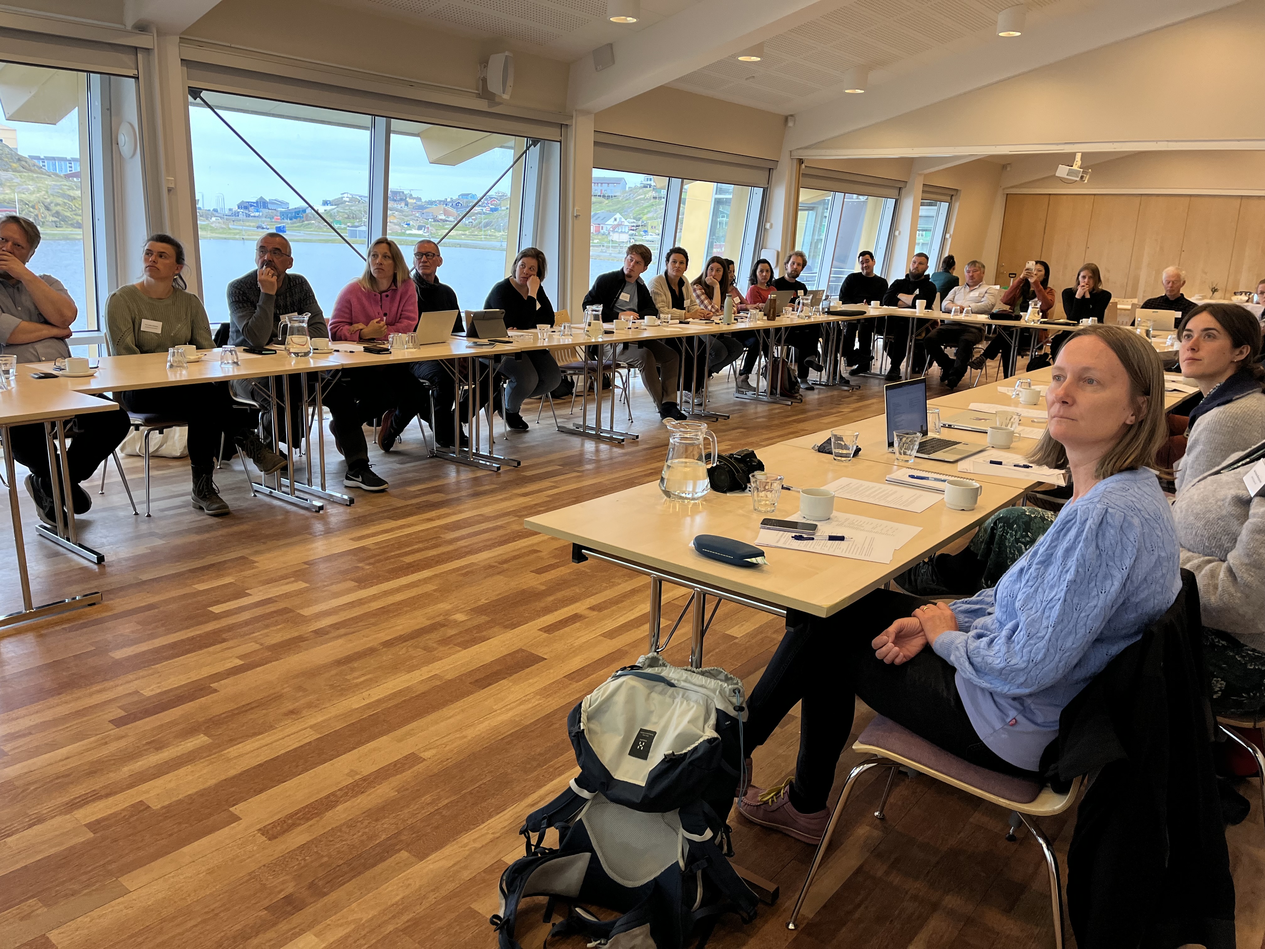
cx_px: 632
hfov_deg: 67.3
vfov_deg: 53.1
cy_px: 474
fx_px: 950
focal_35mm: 26
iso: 125
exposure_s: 1/116
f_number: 1.6
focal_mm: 5.1
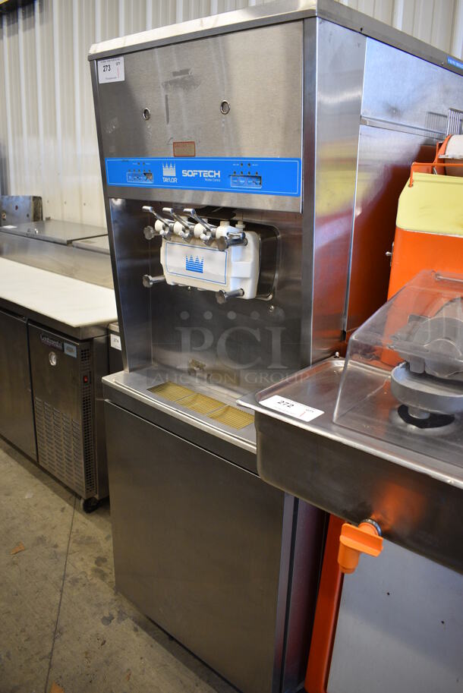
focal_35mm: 27
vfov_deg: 67.3
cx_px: 232
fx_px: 520
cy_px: 346
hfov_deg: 48.0
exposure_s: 1/125
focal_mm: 18
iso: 900
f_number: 3.5
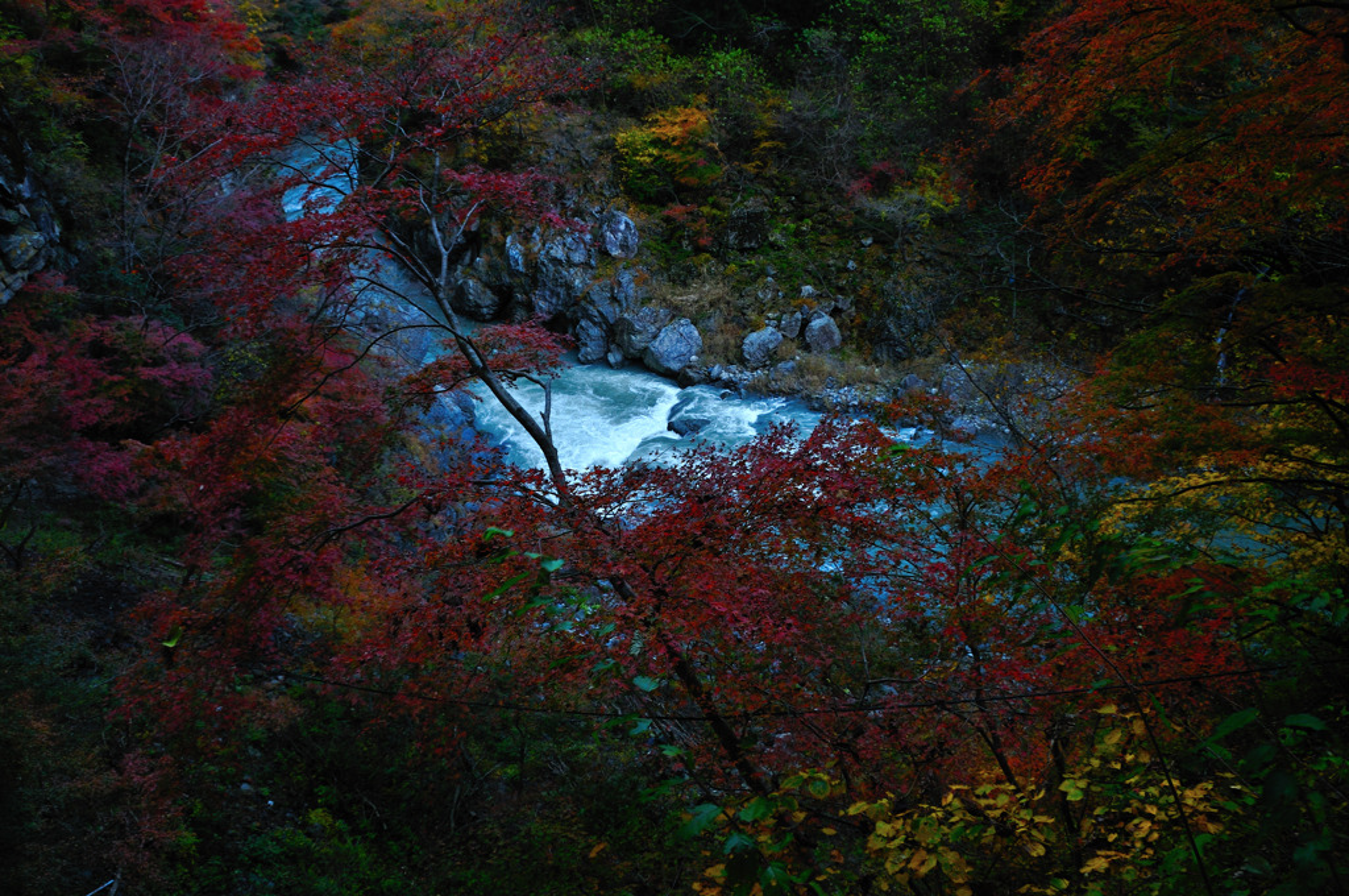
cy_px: 448
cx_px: 674
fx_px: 1010
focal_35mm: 27
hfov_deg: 67.4
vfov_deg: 47.8
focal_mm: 18
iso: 200
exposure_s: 1/8
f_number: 8
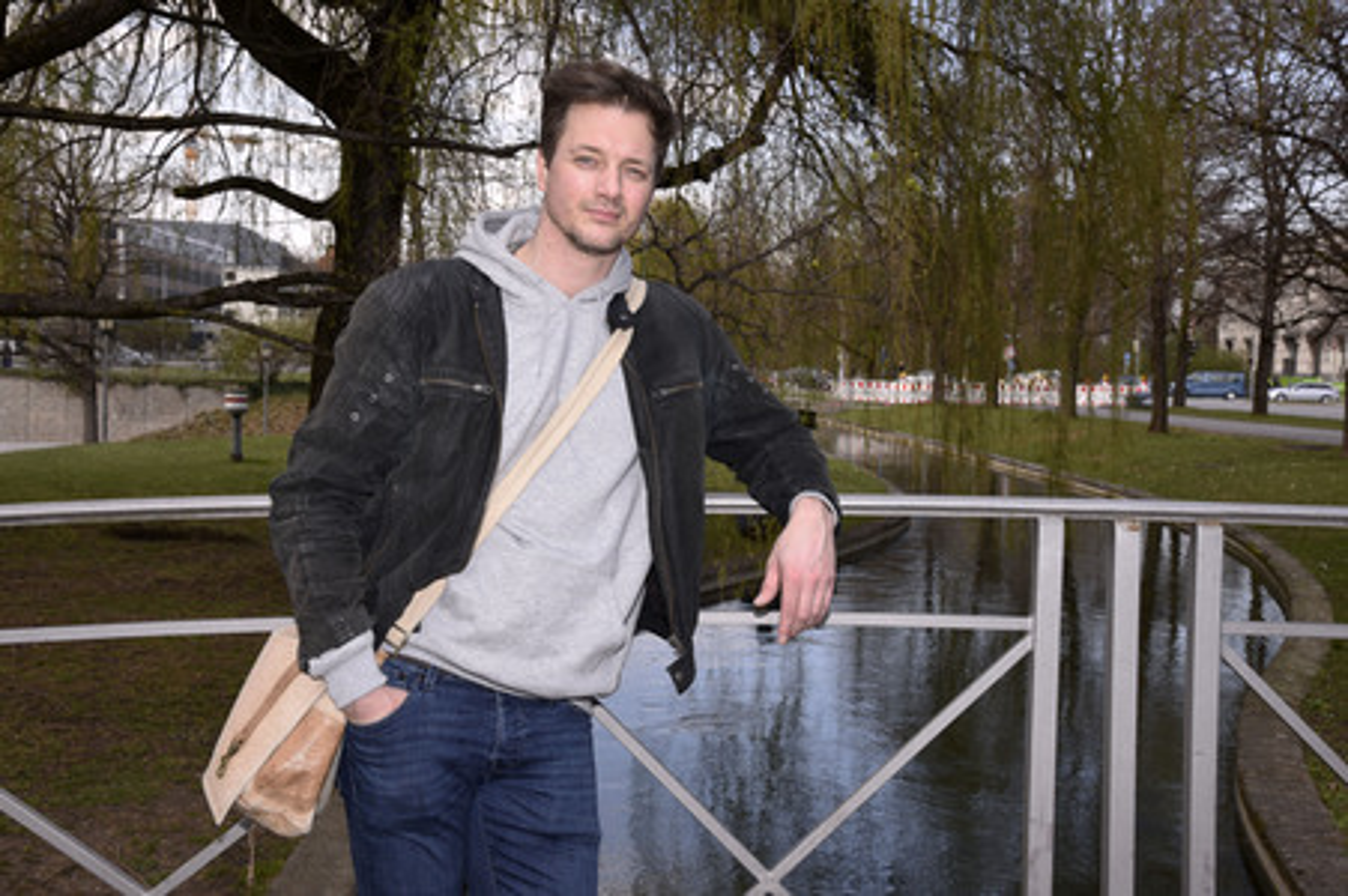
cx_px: 674
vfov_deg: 29.2
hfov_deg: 42.8
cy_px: 448
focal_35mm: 46
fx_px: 1721
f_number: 11
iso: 640
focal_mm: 46
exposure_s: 1/160
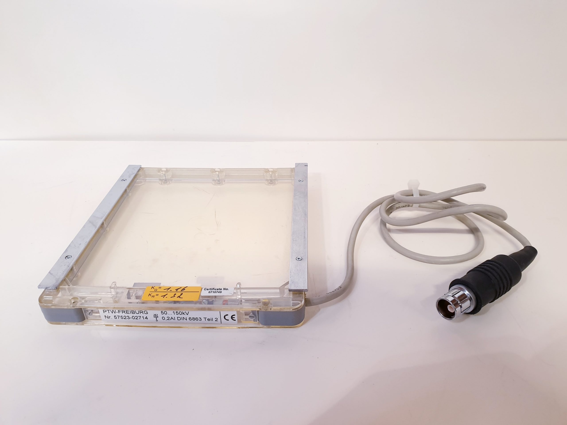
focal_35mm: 26
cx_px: 284
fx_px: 426
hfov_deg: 67.3
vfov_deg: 53.1
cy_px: 212
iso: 125
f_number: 2.4
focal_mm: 4.3
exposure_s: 1/50
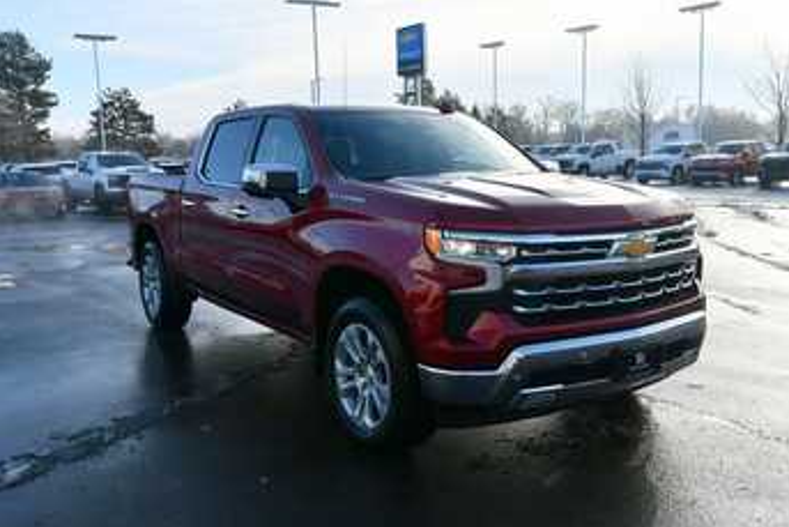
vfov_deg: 37.9
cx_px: 421
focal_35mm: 35
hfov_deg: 54.4
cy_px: 266
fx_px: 767
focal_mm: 20
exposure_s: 1/250
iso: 125
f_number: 8
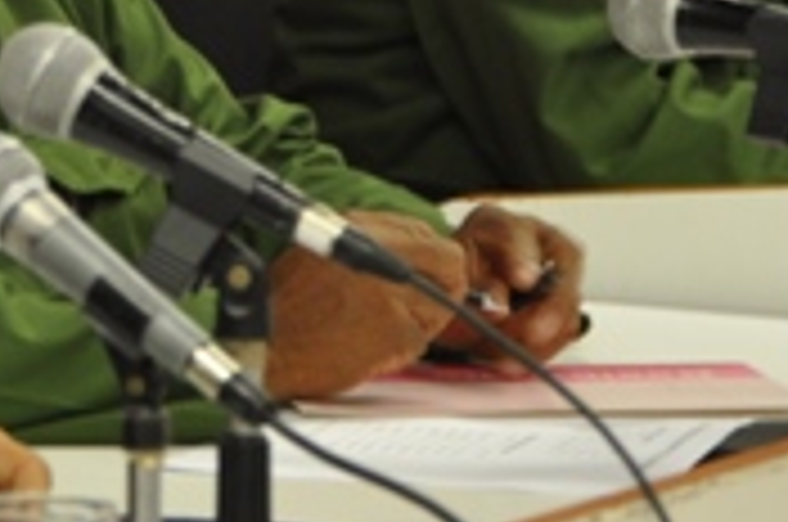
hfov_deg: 4.4
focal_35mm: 467
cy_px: -272
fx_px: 10200
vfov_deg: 2.9
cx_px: -239
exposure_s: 1/10
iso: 320
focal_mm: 85
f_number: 4.5
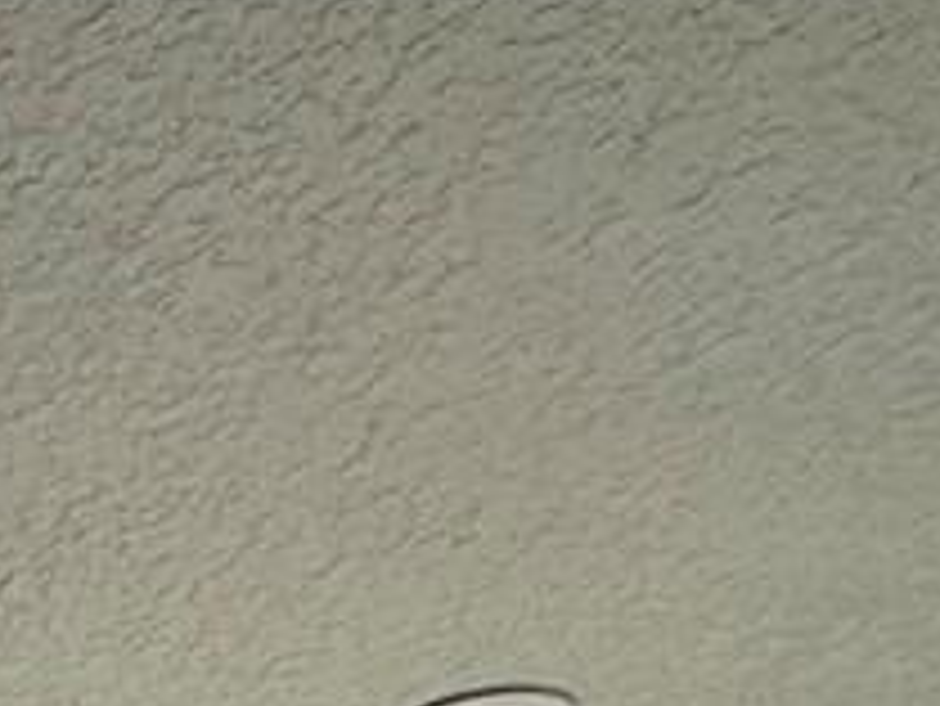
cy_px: 2203
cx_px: -778
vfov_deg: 9.9
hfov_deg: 15.6
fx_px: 2907
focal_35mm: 107
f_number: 2.2
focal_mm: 2.22
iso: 40
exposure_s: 1/115
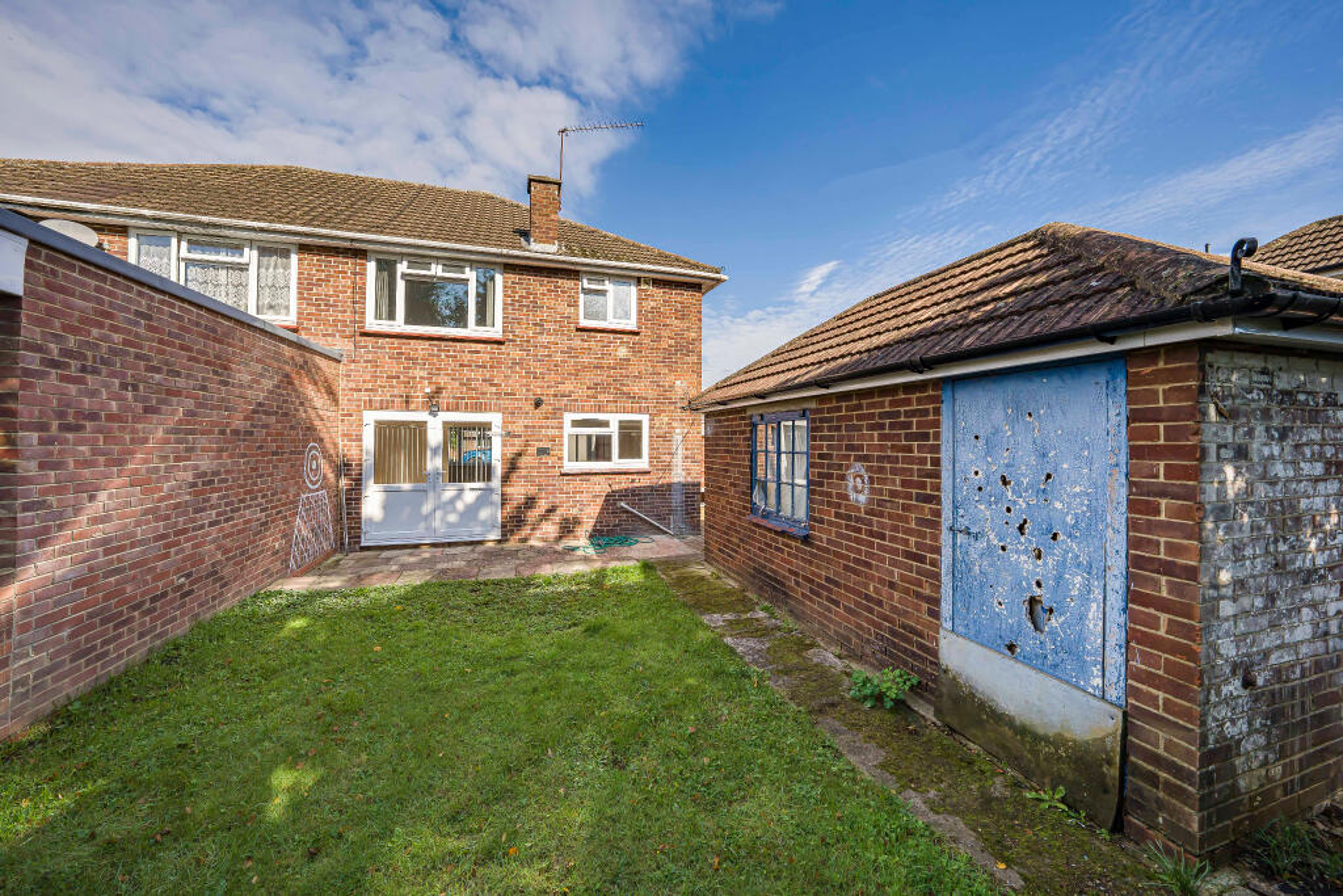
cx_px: 672
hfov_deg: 112.6
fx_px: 448
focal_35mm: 12
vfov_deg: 90.0
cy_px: 448
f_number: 9
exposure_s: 1/320
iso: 250
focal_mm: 12
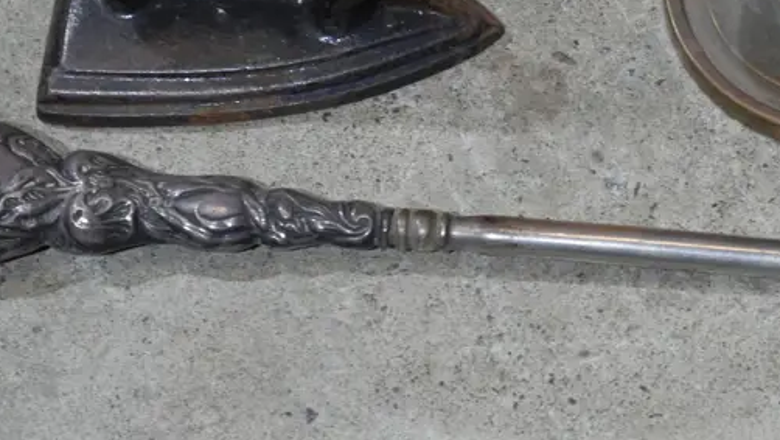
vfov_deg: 7.6
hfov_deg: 13.3
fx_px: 3311
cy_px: 71
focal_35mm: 160
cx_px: 660
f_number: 5.5
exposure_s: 1/80
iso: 640
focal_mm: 36
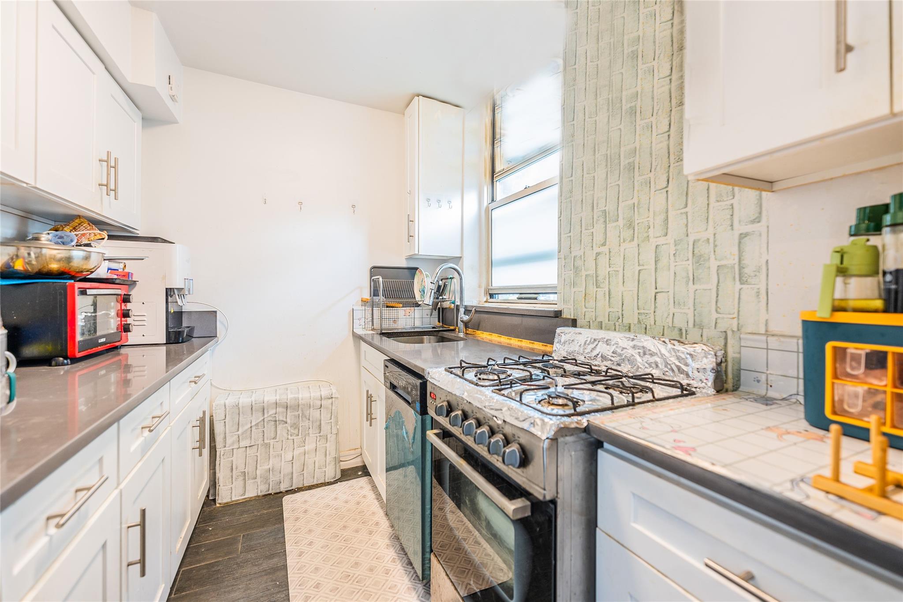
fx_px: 351
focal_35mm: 14
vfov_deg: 81.3
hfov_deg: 104.2
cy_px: 301
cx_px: 452
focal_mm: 14
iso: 40
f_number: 2.8
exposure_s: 1/10
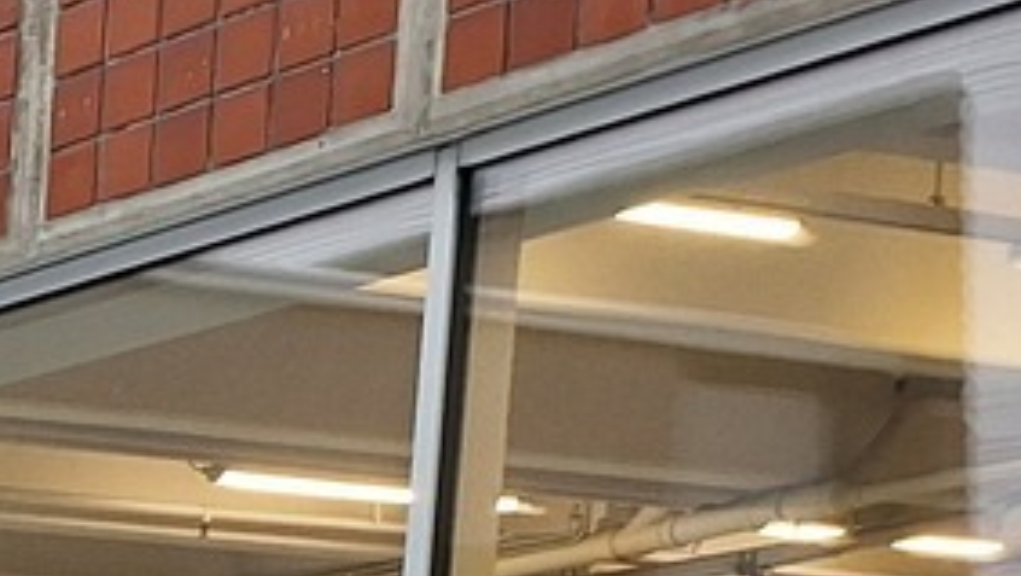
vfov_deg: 8.1
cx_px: -1571
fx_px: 3467
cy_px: 1732
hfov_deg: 12.4
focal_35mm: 128
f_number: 1.8
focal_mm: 5.54
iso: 50
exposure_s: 1/100
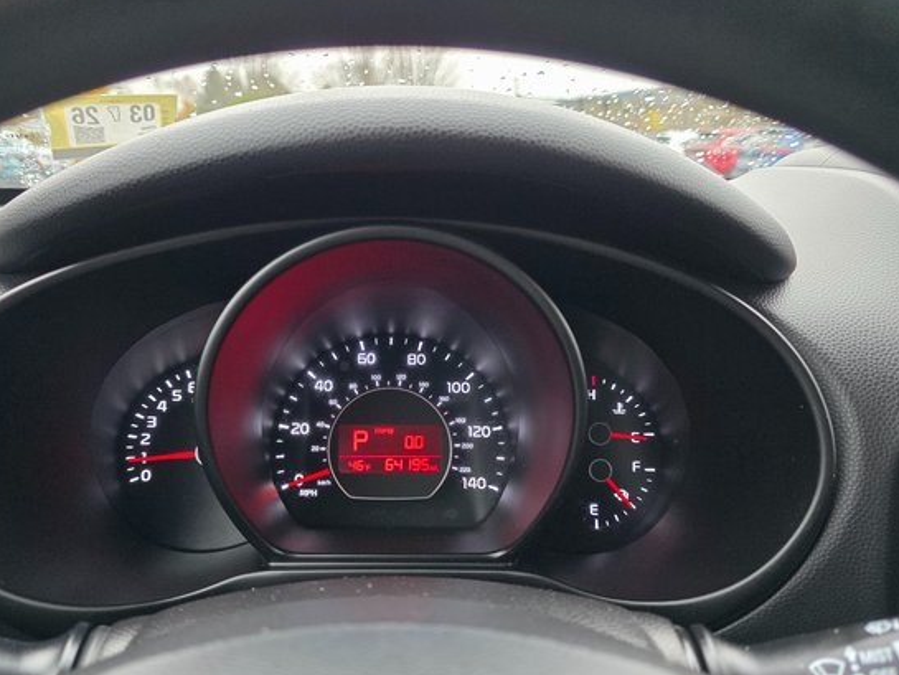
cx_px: 381
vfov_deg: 51.3
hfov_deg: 65.0
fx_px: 701
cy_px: 376
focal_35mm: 27
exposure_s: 1/120
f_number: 1.7
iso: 320
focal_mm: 6.3
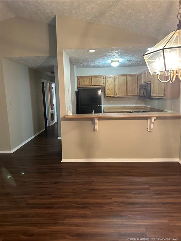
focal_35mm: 24
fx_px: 167
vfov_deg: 71.6
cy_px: 120
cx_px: 90
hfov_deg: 56.8
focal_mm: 6.86
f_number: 1.78
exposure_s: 1/60
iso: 640
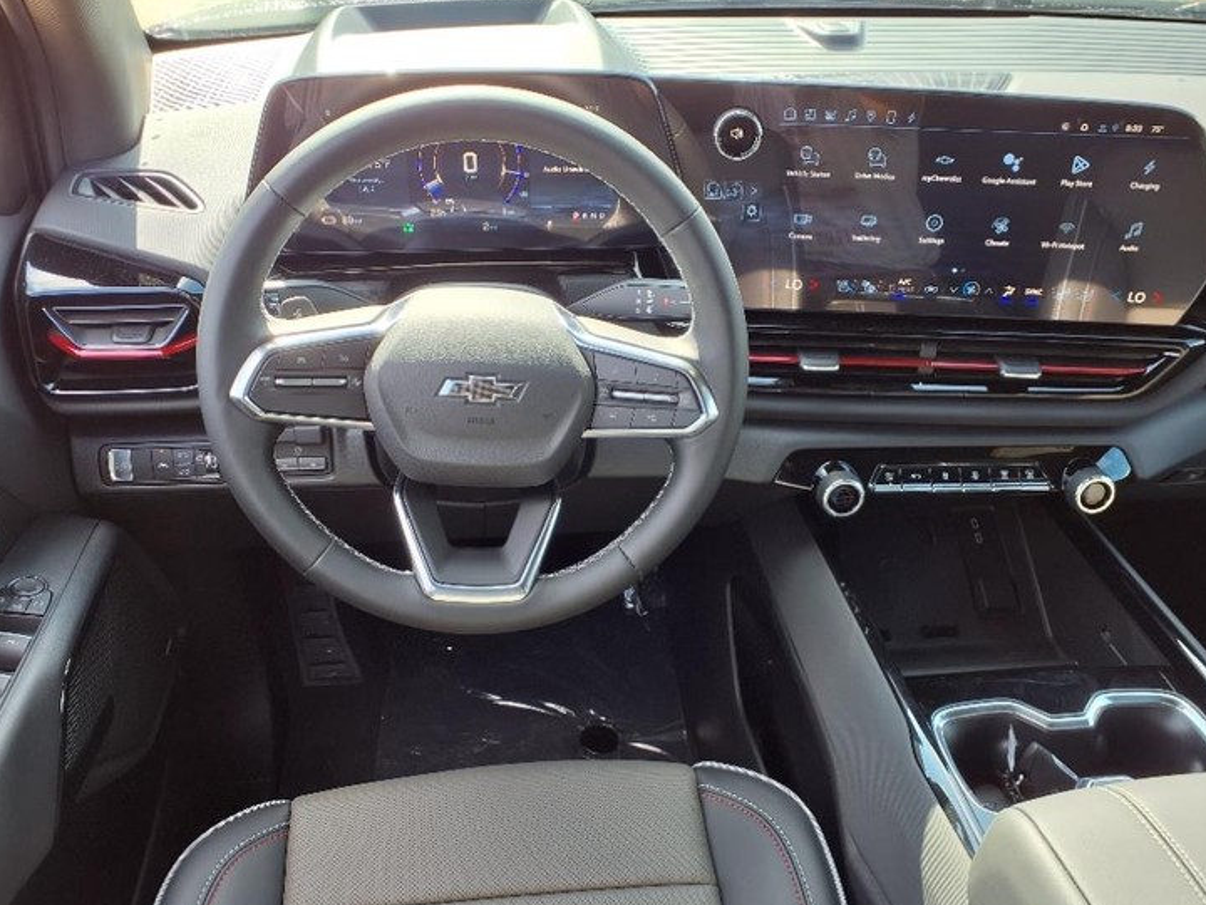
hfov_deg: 60.0
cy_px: 468
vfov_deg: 46.8
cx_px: 583
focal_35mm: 30
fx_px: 1045
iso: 50
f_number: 1.9
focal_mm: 3.58
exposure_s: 1/120
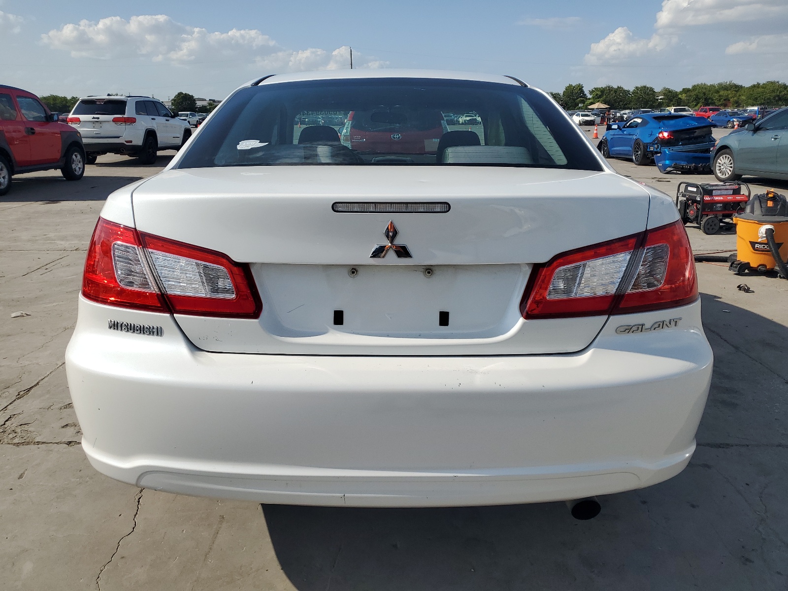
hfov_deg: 67.3
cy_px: 296
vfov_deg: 53.1
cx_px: 394
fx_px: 592
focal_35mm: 26
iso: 50
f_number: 1.5
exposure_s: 1/5000
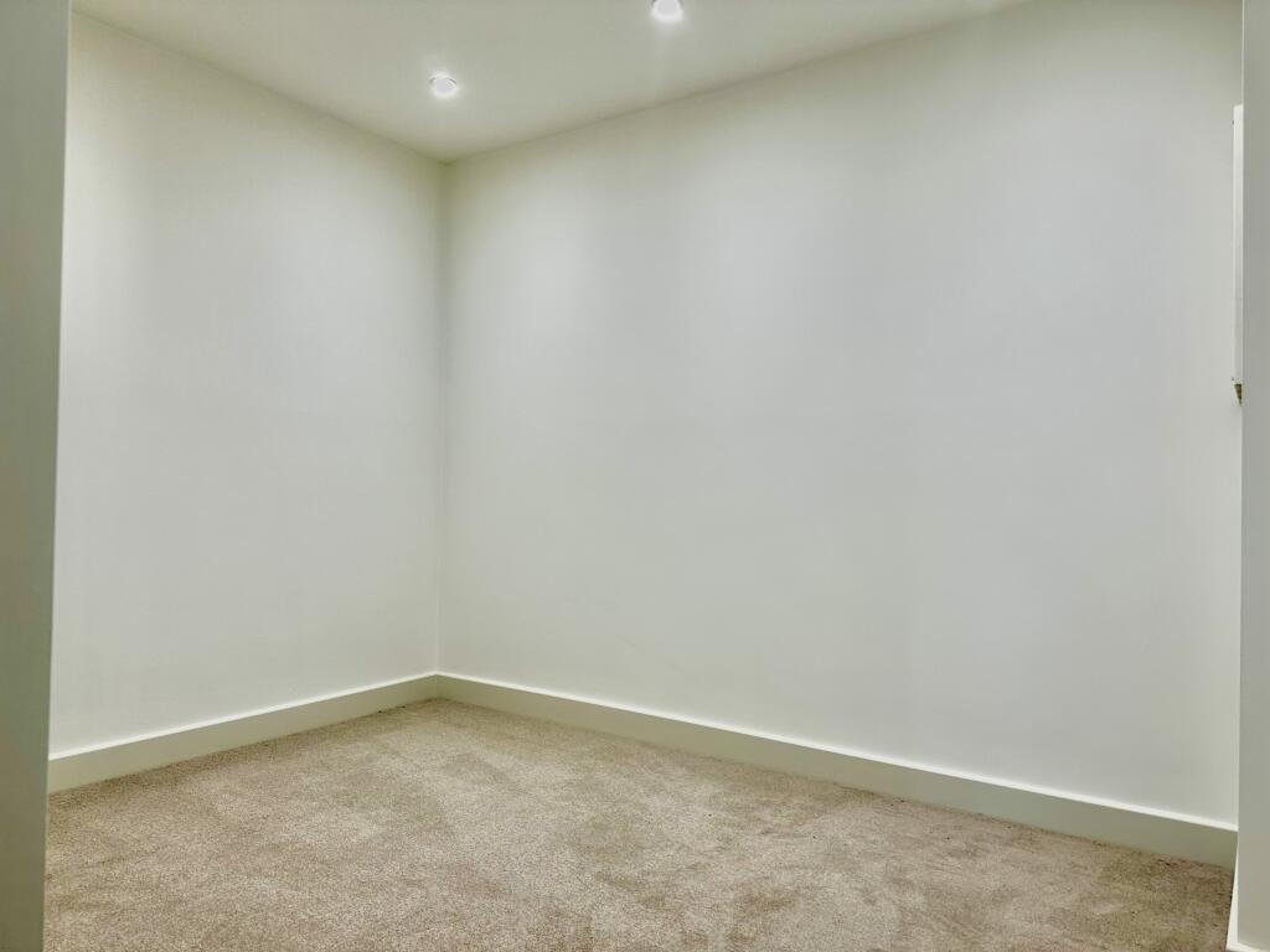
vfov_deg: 56.8
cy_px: 476
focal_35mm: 24
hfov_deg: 71.6
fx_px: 881
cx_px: 635
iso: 64
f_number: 1.78
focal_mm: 6.86
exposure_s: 1/100
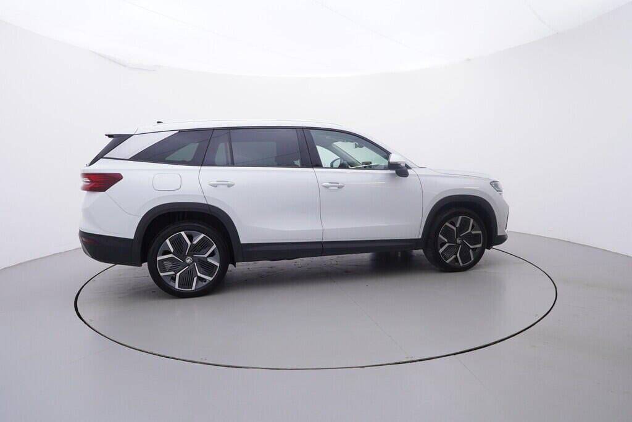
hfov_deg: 77.3
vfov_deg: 56.2
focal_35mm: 22
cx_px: 316
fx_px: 395
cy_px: 211
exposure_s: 1/80
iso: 200
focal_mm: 15
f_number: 5
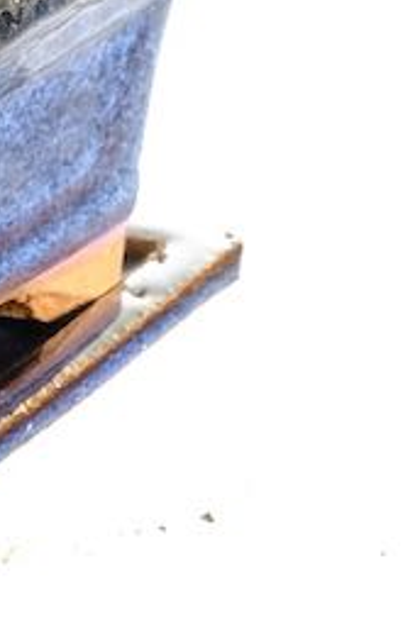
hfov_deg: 2.7
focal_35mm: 507
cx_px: -432
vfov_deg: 4.0
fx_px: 8766
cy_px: -829
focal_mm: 67.5
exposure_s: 1/20
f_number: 9
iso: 2500
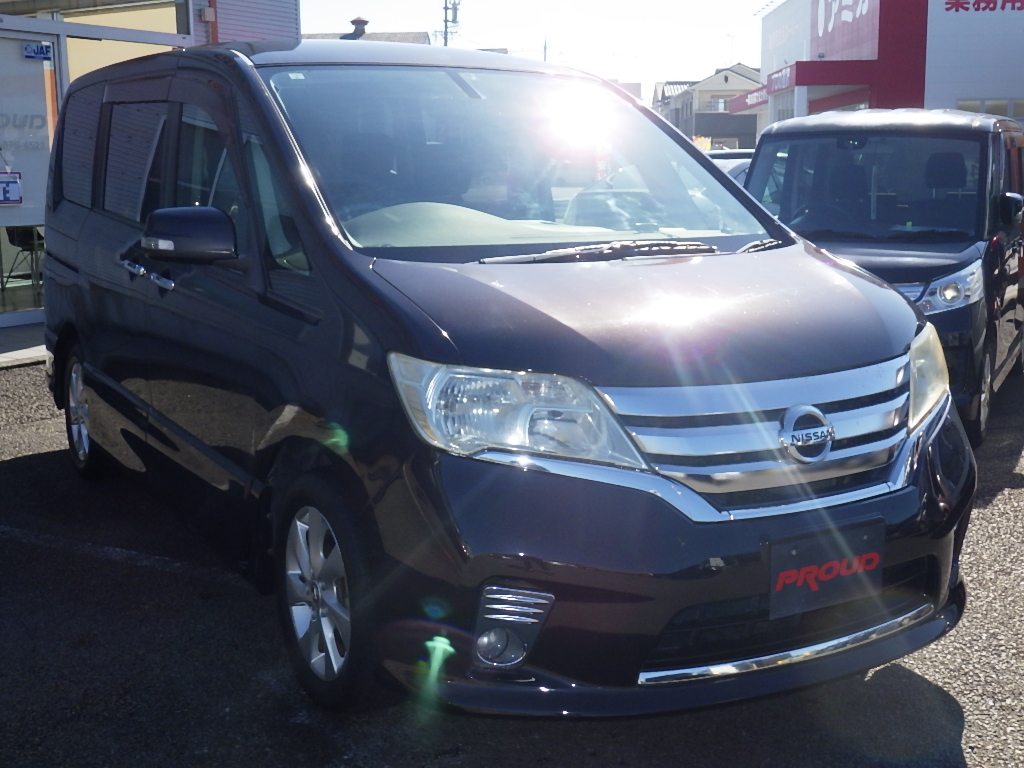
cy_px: 384
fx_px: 1242
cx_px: 512
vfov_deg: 34.3
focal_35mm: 42
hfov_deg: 44.8
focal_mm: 7.5
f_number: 5
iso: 250
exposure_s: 1/640
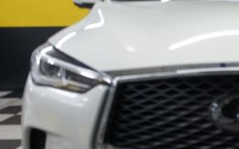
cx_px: 242
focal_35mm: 86
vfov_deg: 15.1
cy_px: 107
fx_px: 562
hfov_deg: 23.0
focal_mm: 23
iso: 250
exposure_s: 1/40
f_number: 4
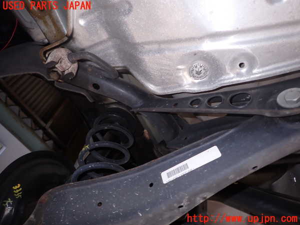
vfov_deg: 54.9
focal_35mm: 25
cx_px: 150
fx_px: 217
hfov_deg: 69.4
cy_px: 112
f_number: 5.6
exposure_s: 1/30
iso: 160
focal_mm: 4.5
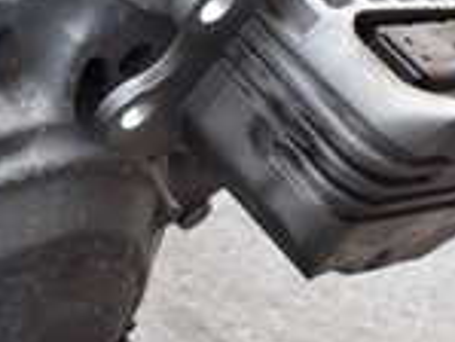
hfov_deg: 15.3
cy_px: 159
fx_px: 1592
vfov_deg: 12.3
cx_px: -186
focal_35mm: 121
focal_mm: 5.4
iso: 100
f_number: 3.2
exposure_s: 1/100
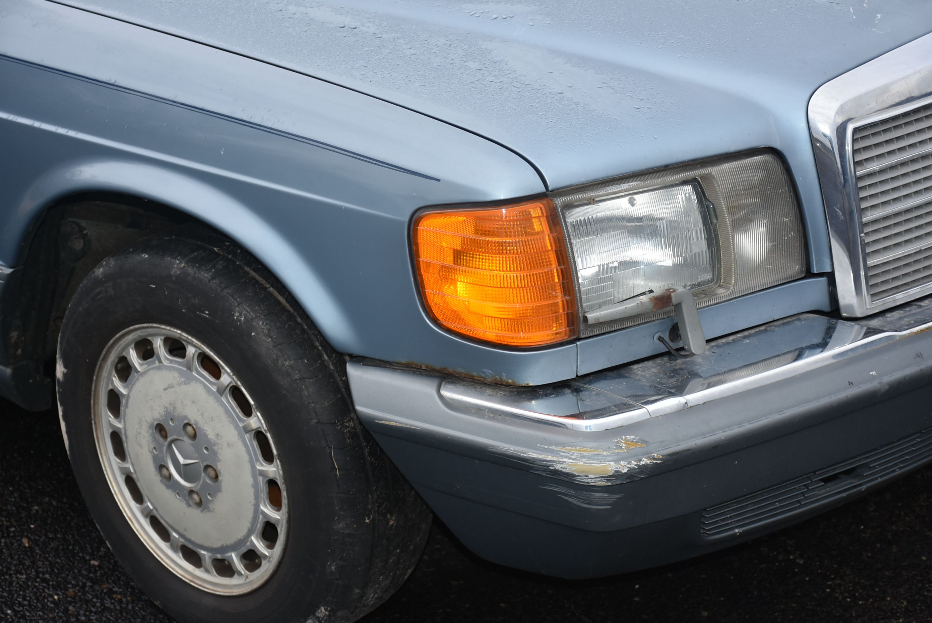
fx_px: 1865
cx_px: 466
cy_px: 312
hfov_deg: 28.1
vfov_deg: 19.0
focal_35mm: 72
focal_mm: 48
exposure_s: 1/100
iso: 400
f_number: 4.5
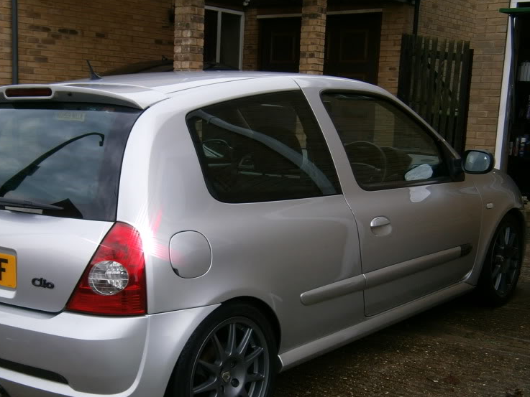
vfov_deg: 29.0
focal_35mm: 50
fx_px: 766
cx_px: 208
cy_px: 250
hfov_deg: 38.0
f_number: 3.1
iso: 80
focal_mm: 6.4
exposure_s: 1/100
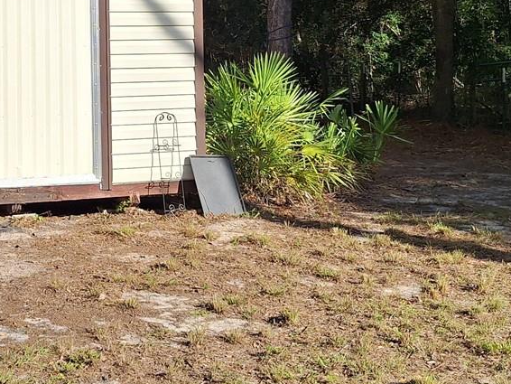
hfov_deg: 28.8
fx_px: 960
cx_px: 69
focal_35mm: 65
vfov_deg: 21.7
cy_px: -7
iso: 40
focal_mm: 5.54
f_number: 1.8
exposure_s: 1/2506
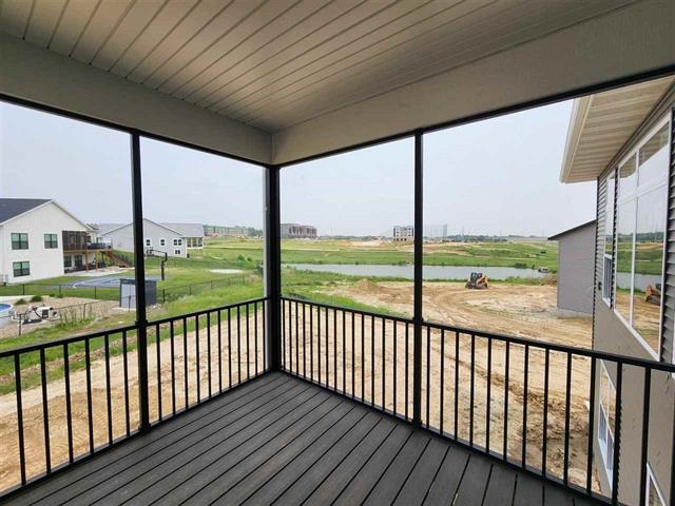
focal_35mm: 13
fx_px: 253
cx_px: 338
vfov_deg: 89.9
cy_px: 253
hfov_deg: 106.2
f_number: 2.2
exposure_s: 1/887
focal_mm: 2.2
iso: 50
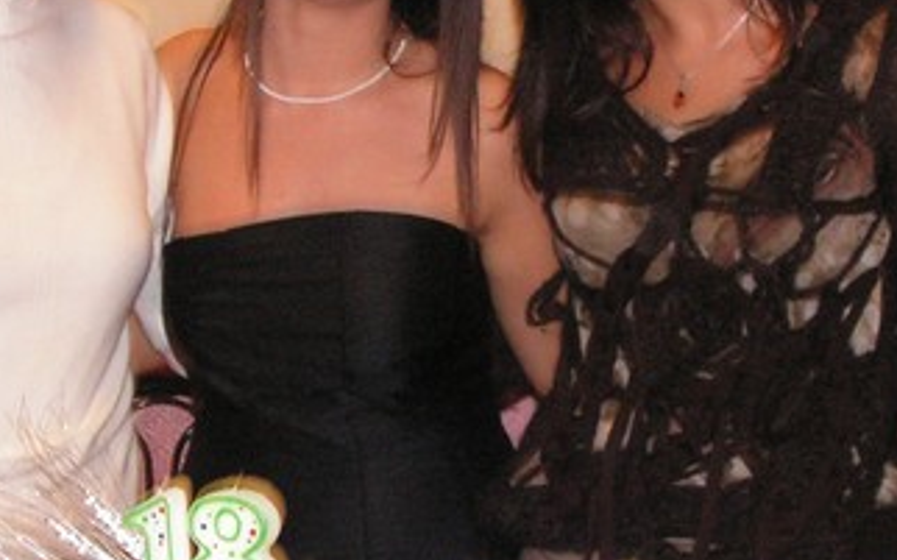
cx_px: 568
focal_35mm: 116
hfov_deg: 18.0
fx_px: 2835
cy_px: 262
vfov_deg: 11.3
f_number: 3.2
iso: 200
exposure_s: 1/40
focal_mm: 7.4
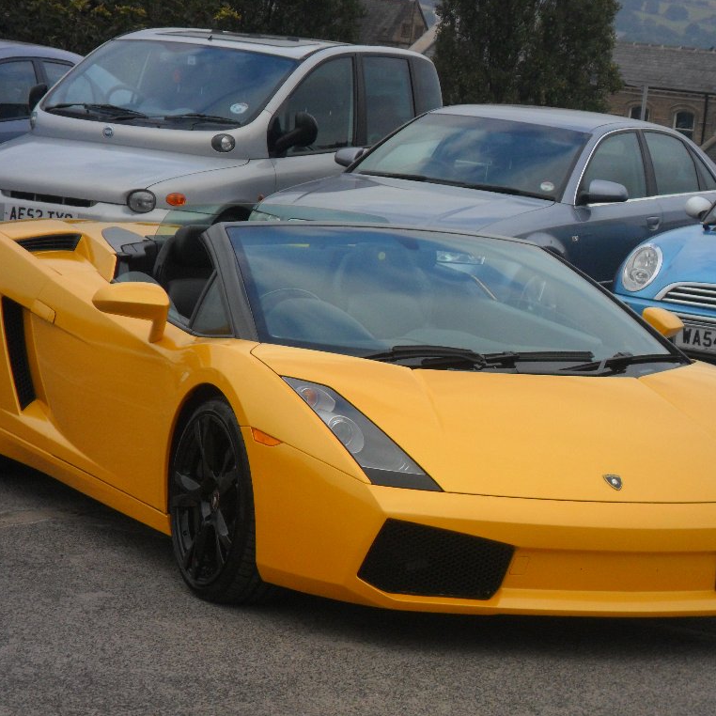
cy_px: 357
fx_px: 3253
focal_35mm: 139
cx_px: 370
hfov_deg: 12.6
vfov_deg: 12.6
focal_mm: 21
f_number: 5.4
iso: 80
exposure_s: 1/350
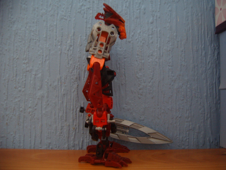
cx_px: 113
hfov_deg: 50.1
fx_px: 242
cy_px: 85
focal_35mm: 37
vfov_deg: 38.7
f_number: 2.9
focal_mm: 6.2
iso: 141
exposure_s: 1/3
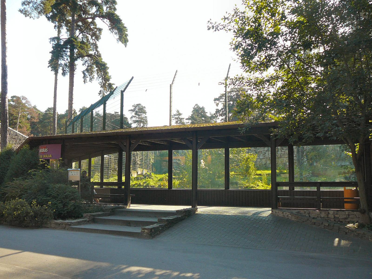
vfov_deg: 40.7
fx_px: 376
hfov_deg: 52.6
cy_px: 140
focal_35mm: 35
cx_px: 186
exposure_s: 1/250
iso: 80
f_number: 2.8
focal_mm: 5.2
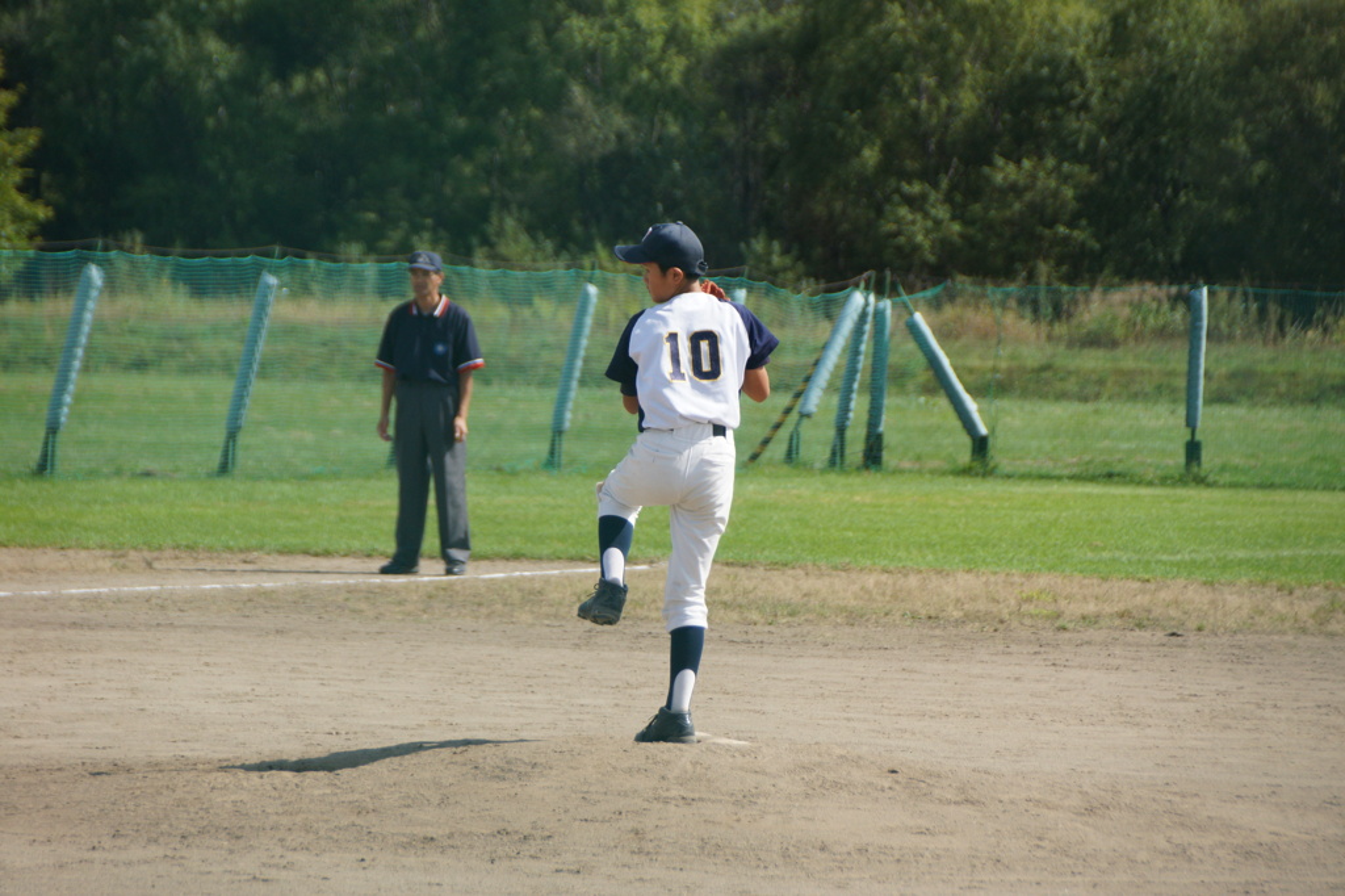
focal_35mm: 240
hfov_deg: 8.6
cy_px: 448
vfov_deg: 5.7
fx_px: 8963
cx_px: 672
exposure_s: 1/1000
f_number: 6.3
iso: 320
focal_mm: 160
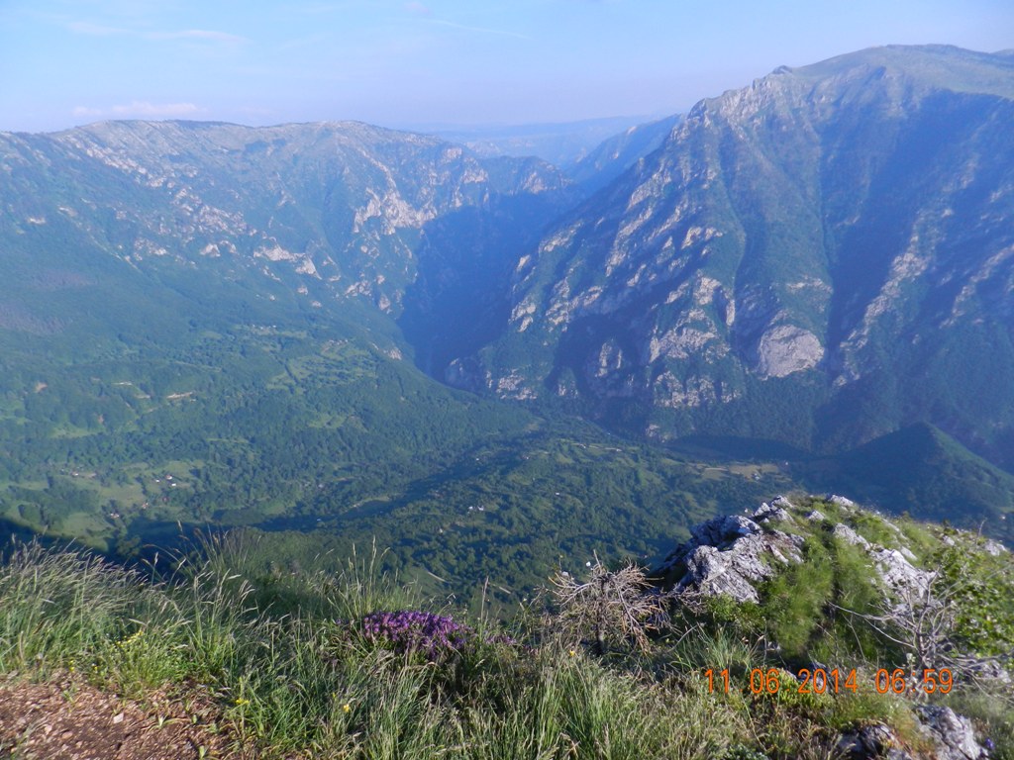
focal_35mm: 23
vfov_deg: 58.9
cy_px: 380
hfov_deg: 73.9
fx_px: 674
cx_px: 507
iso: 160
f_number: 3.4
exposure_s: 1/1000
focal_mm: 4
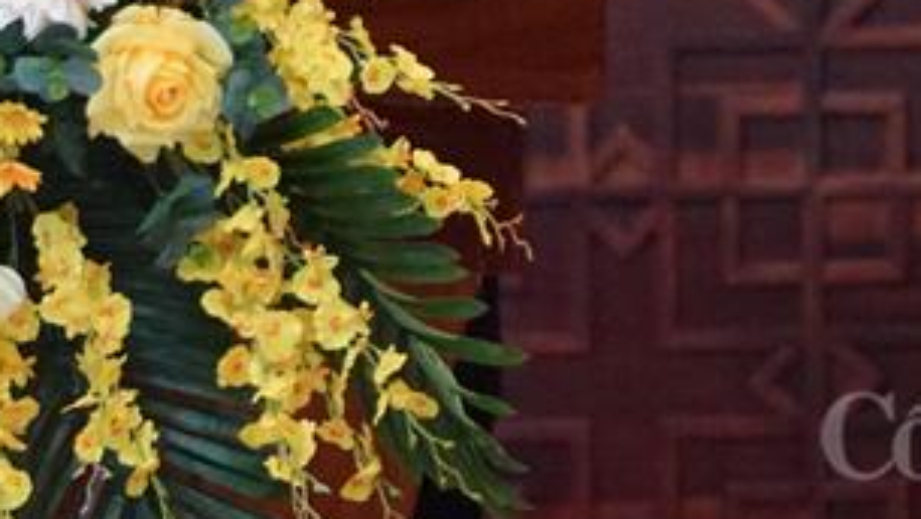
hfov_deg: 5.0
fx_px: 10532
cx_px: 233
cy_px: -255
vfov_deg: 2.8
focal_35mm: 431
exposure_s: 1/160
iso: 6400
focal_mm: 105
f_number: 4
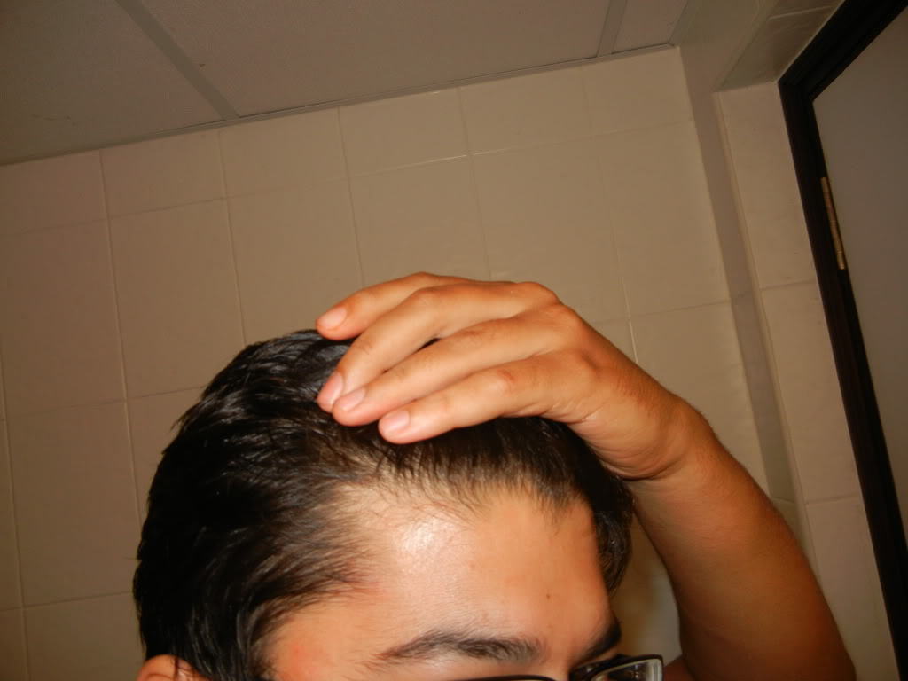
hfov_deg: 60.0
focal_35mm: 30
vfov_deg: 46.8
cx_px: 454
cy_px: 340
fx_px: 787
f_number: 3.5
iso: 200
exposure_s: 1/30
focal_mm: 5.4
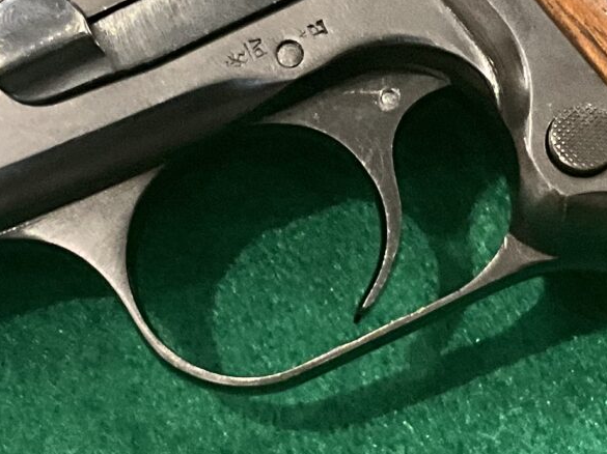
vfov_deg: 11.6
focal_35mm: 127
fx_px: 2226
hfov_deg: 15.5
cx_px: 296
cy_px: 80
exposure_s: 1/40
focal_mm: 3
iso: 320
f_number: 1.8
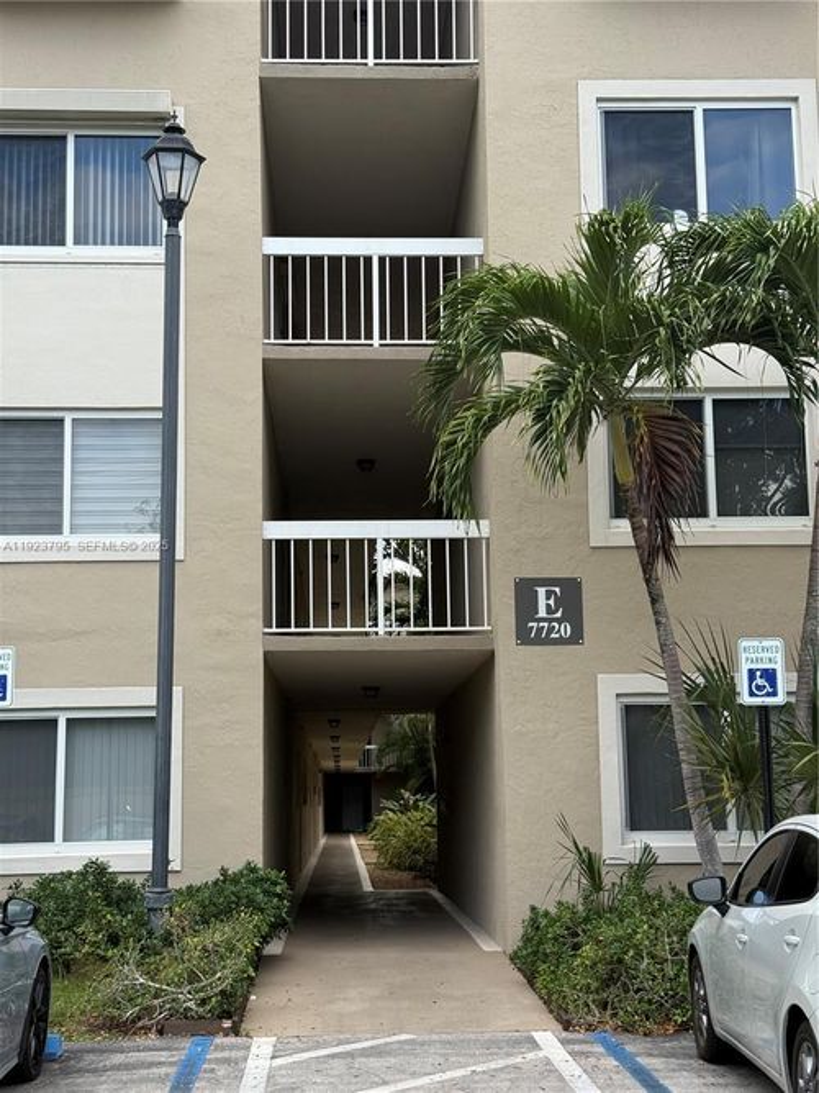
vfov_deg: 39.7
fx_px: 1515
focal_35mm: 48
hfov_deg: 30.3
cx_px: 410
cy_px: 546
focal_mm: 6.76
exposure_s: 1/733
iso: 100
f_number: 1.78
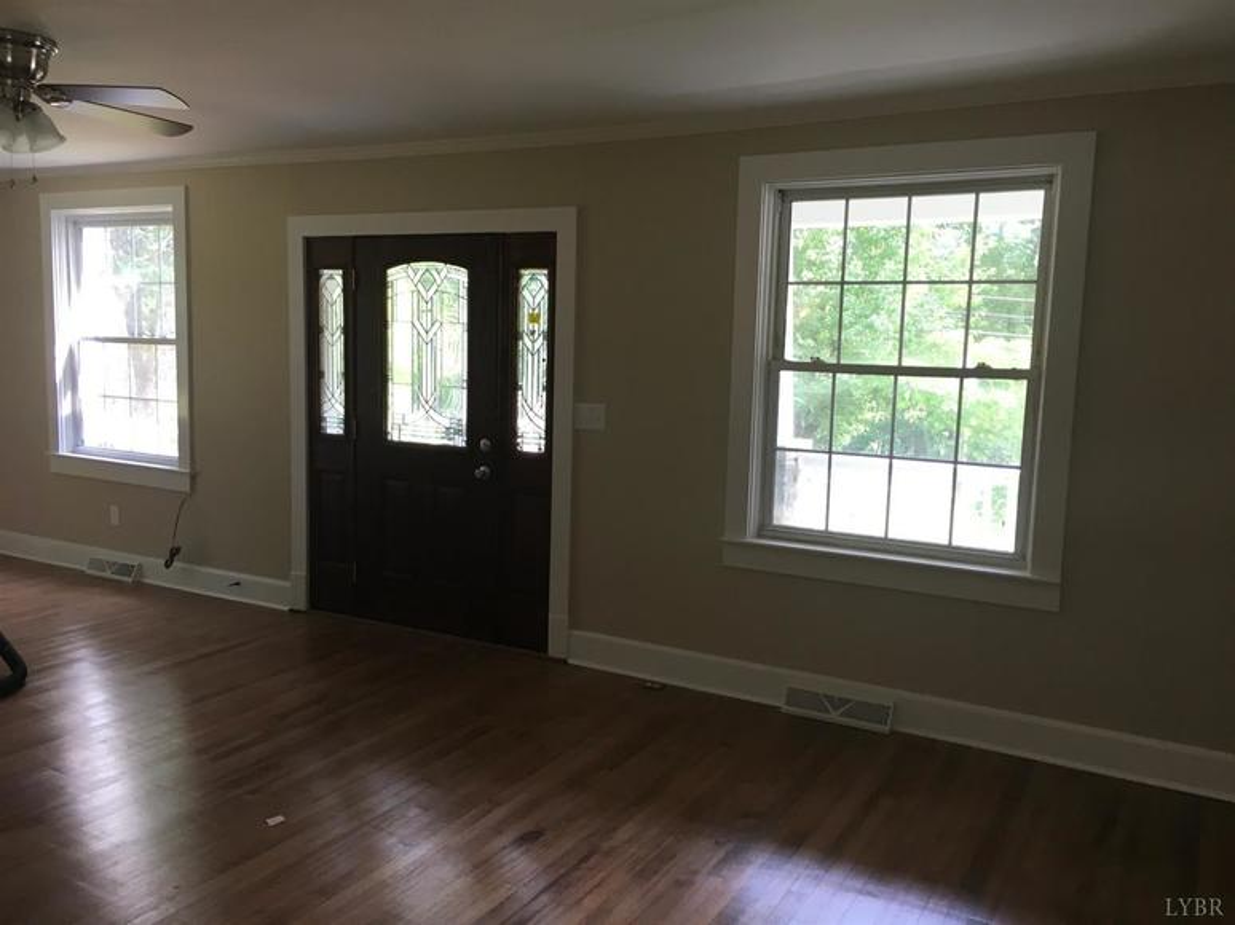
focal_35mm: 29
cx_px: 618
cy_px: 462
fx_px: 1034
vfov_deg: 48.2
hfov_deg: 61.7
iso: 25
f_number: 2.2
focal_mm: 4.15
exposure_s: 1/30
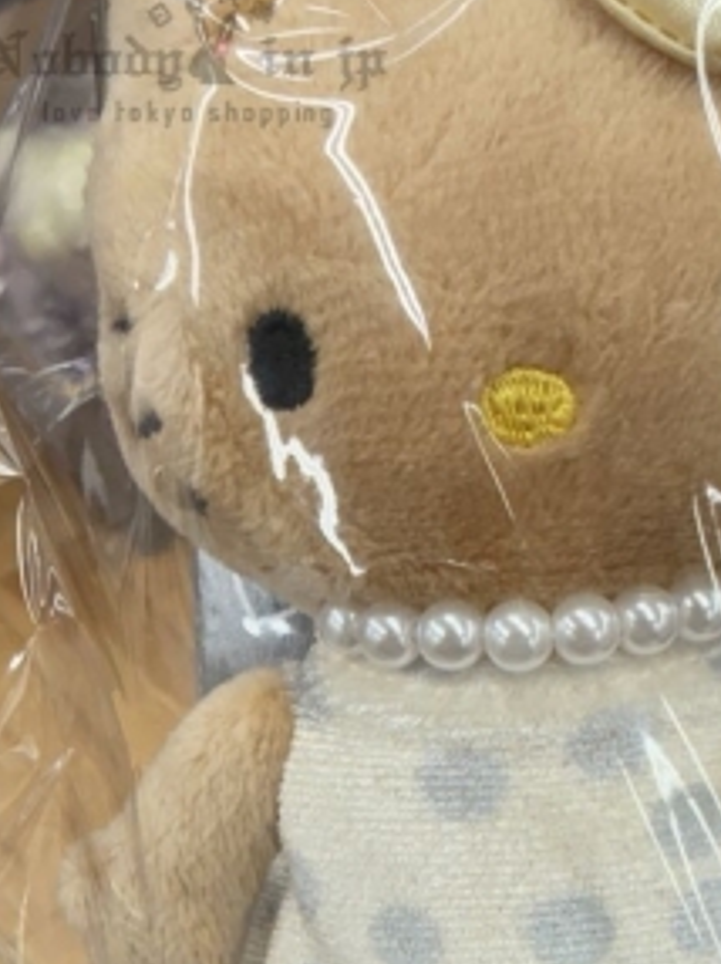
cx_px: 497
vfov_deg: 32.5
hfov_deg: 25.4
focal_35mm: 57
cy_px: 822
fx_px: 1585
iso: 40
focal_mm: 2.22
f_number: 2.2
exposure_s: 1/100
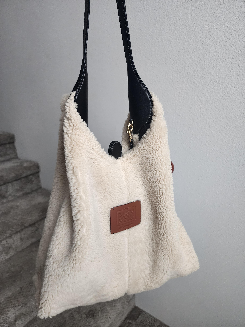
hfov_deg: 58.9
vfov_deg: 73.9
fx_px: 217
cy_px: 164
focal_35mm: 23
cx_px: 122
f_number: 1.8
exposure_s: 1/120
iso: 250
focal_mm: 6.4
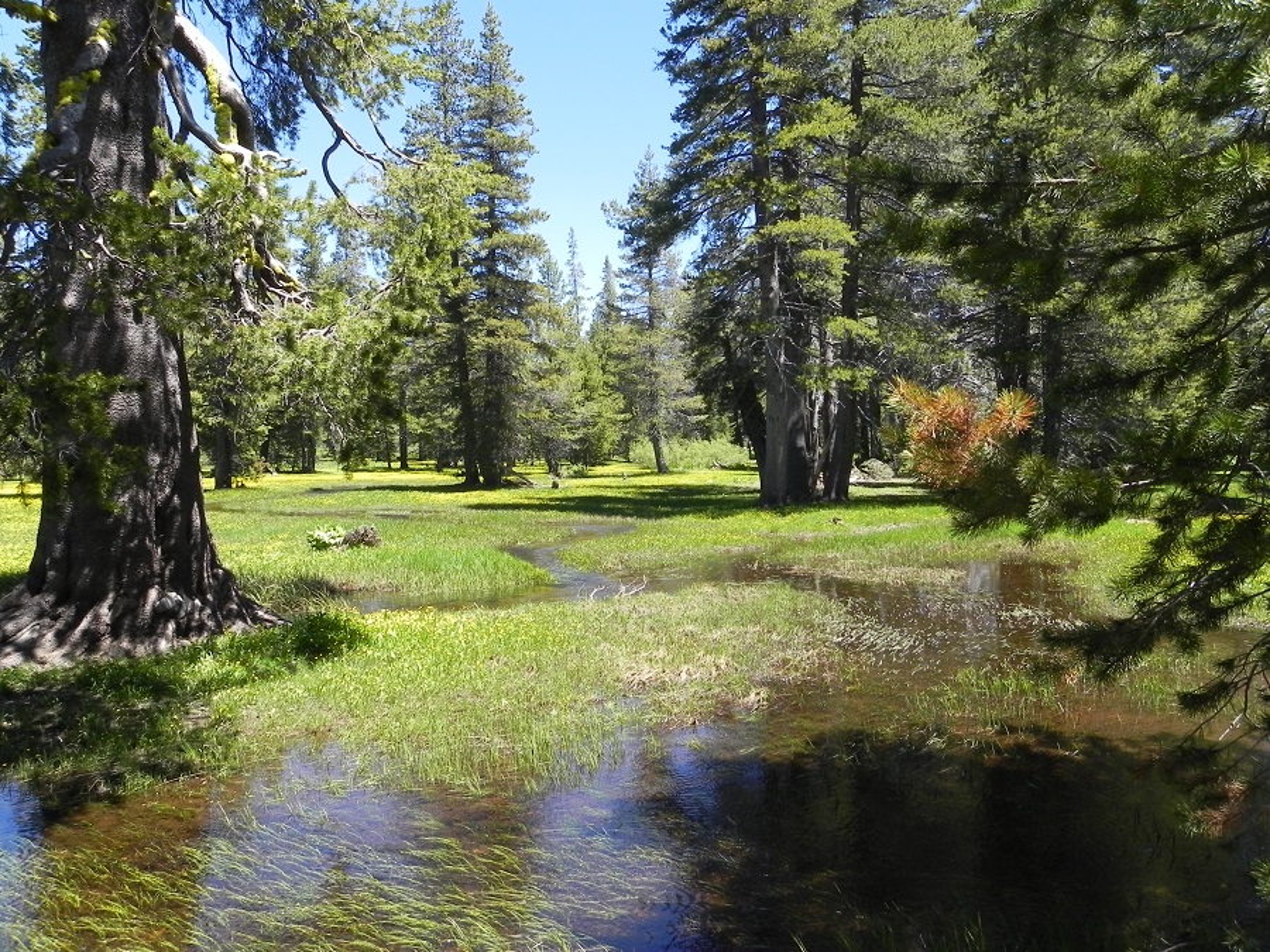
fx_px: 954
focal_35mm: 26
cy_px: 476
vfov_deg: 53.1
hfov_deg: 67.3
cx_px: 635
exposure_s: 1/210
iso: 160
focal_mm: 4.6
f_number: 5.6
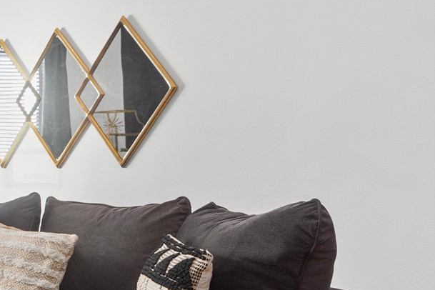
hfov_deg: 22.1
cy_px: 171
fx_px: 689
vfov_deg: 23.7
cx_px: -339
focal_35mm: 57
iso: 320
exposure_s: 1/15
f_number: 7.1
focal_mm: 16
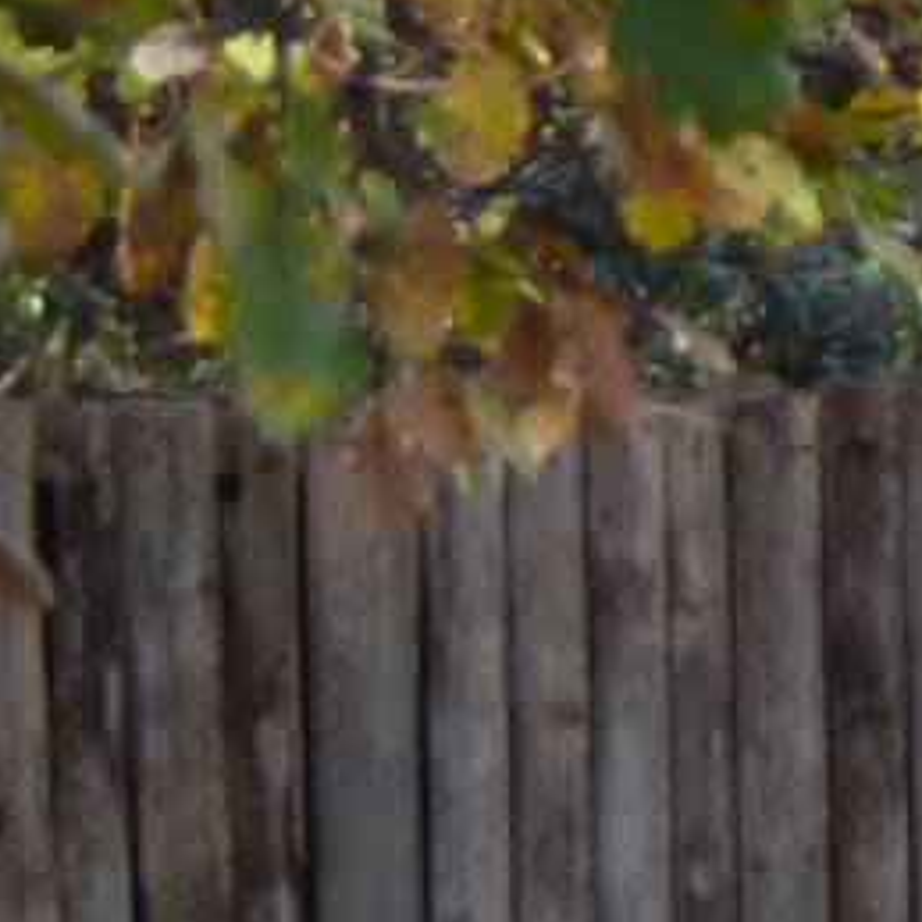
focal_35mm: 1417
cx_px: 2303
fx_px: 42700
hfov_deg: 1.2
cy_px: 2040
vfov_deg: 1.2
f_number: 4.7
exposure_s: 1/100
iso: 160
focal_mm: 42.6
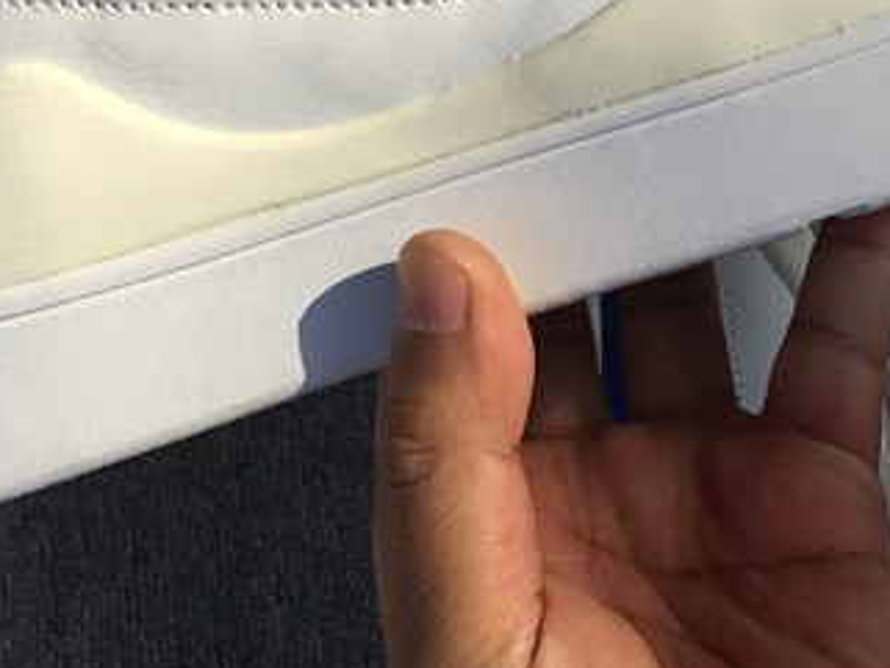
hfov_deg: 22.4
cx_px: 596
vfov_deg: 16.5
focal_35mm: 87
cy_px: -65
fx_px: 2238
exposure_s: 1/876
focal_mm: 3.3
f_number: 2.4
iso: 25
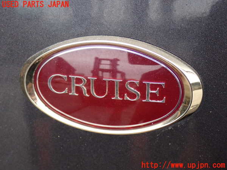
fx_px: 407
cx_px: 114
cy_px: 85
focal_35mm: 62
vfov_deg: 23.7
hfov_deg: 31.2
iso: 500
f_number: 3.6
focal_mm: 11.09
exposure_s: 1/60
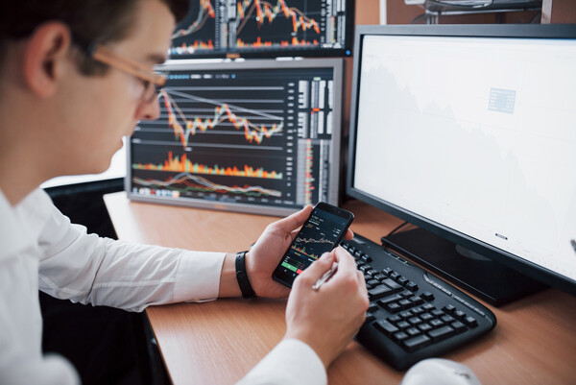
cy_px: 192
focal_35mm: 35
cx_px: 288
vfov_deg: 37.9
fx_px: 560
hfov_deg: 54.4
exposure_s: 1/160
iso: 640
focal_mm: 35
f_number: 2
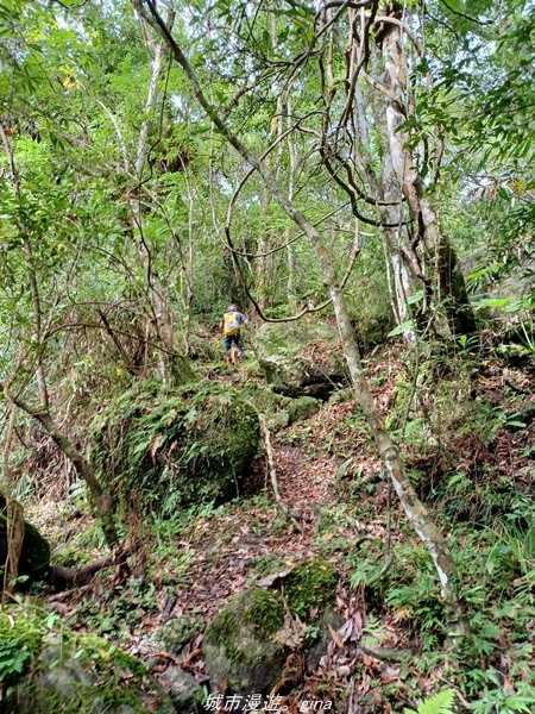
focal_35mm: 25
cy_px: 357
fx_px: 515
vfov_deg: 69.4
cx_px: 268
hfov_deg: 54.9
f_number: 1.8
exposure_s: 1/59
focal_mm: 4.6
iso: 200
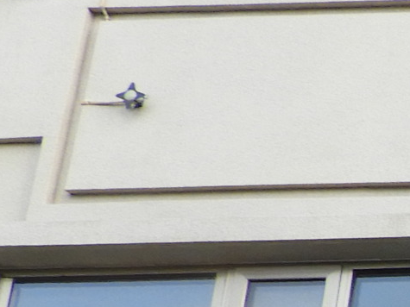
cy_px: 584
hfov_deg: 8.9
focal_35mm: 165
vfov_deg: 8.6
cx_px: 1366
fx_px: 1954
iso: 100
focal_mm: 4.3
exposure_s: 1/160
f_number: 3.3
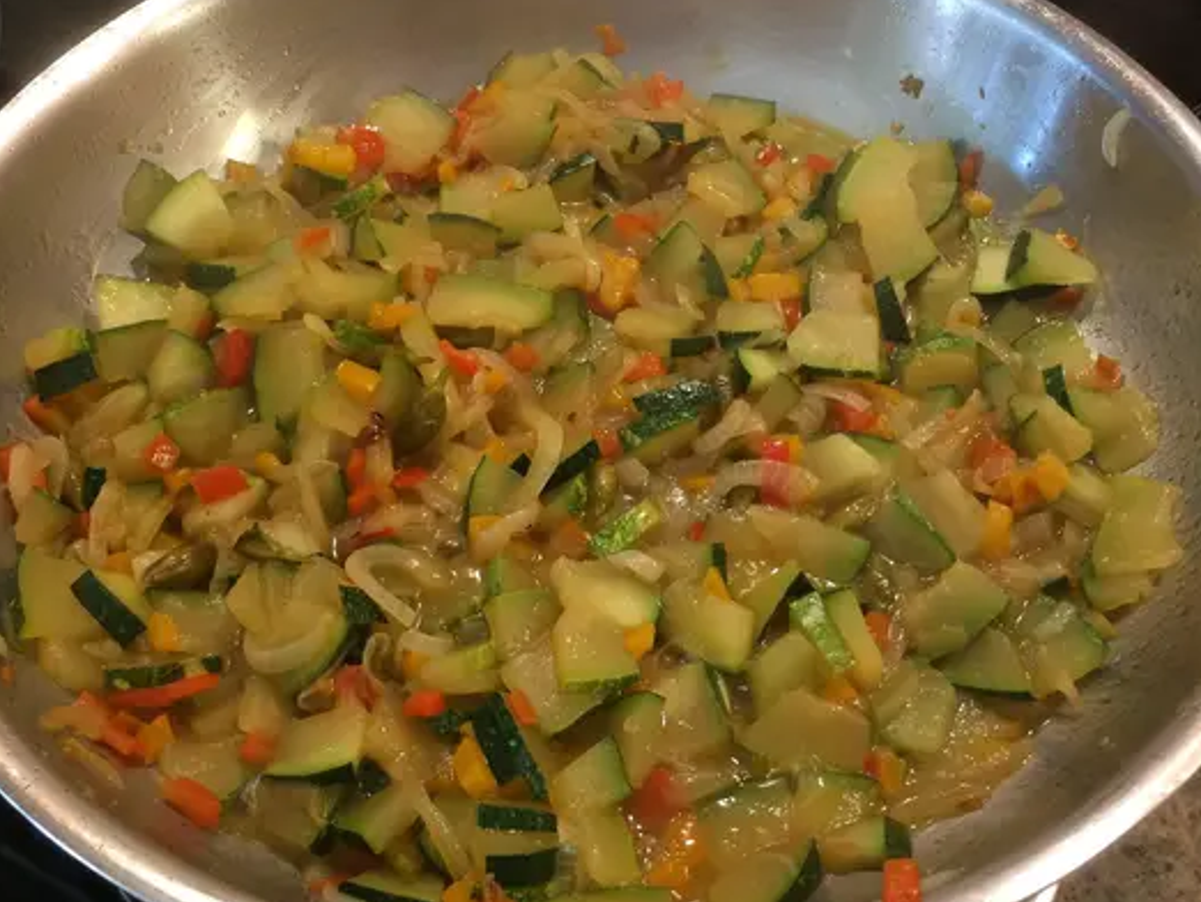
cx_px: 642
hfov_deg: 46.7
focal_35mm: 40
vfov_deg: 36.0
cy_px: 463
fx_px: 1388
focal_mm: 4.15
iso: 64
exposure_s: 1/33
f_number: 2.2
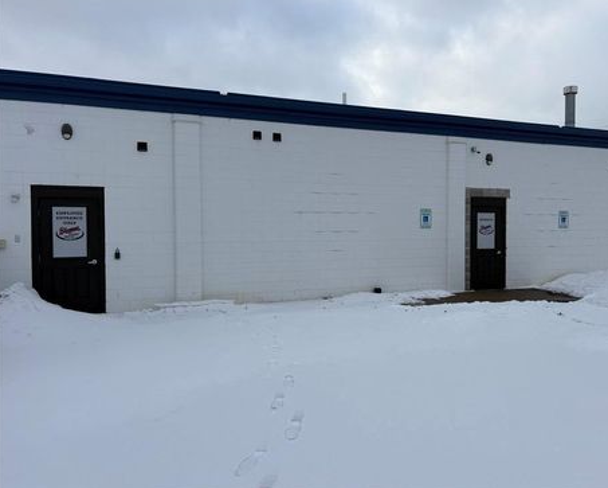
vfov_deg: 51.6
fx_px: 504
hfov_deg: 62.1
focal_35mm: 28
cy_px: 241
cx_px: 329
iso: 50
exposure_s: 1/3279
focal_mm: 5.96
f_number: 1.6
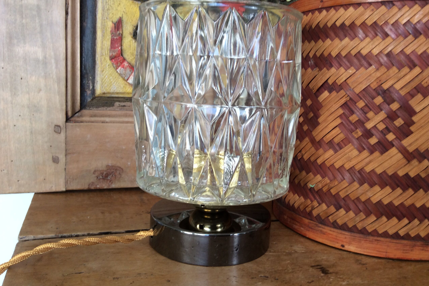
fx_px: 405
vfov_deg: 38.8
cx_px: 216
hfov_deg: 55.8
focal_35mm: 34
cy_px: 128
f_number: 2.4
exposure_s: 1/33
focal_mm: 3.3
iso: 32
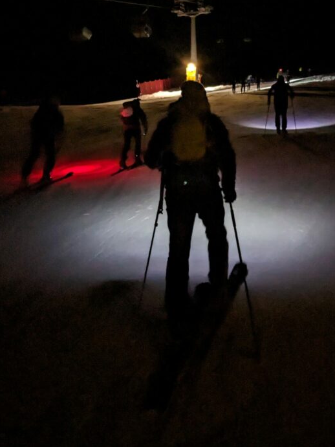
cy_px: 133
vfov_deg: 45.7
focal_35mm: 40
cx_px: 185
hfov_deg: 35.9
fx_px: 516
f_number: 1.73
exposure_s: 1/20
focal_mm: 4.38
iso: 1227
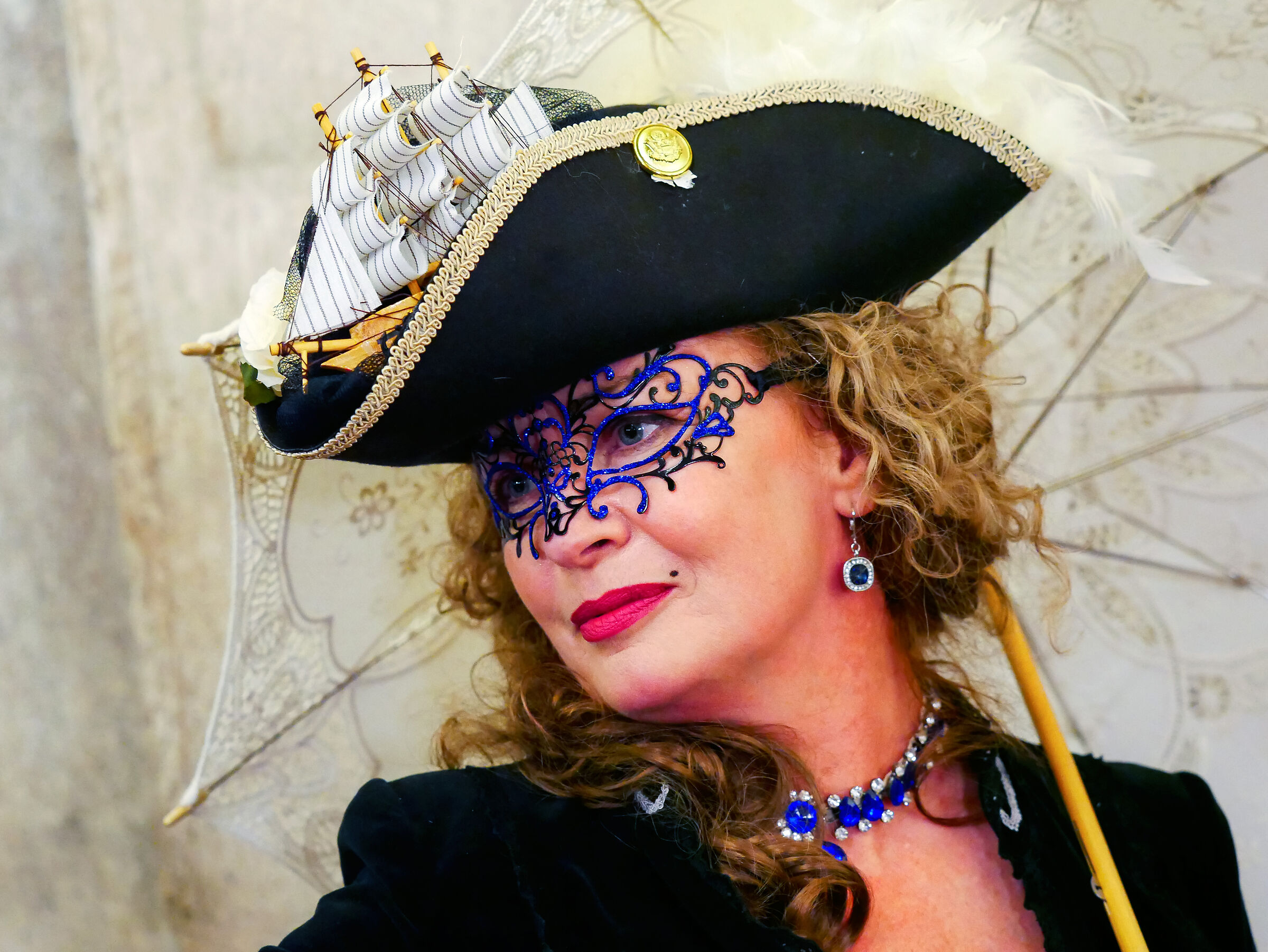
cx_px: 634
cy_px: 476
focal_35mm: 100
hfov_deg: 19.6
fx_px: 3665
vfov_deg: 14.8
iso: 2500
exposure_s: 1/50
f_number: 2.8
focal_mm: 50
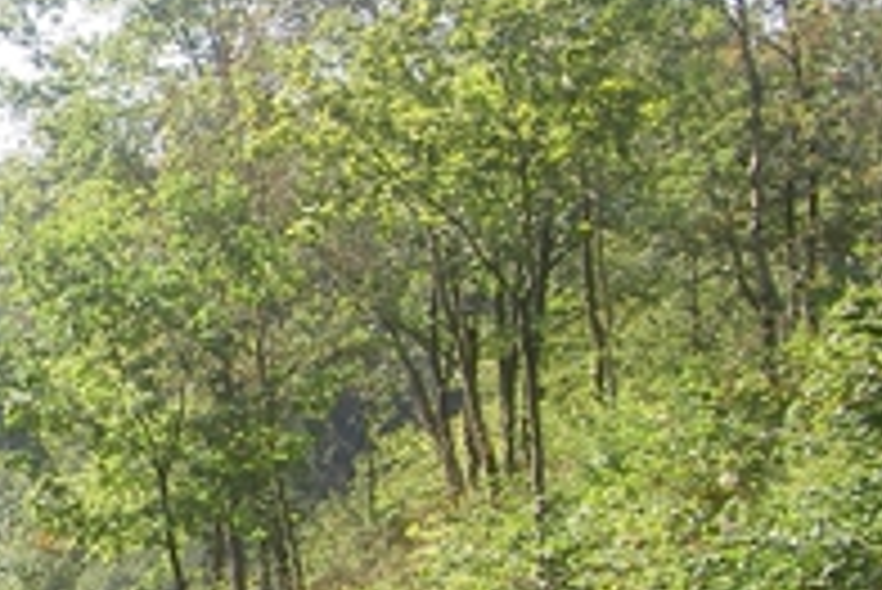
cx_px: -454
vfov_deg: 11.1
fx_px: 3040
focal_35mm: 124
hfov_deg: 15.2
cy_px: 401
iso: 100
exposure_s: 1/125
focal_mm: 8
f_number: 4.7
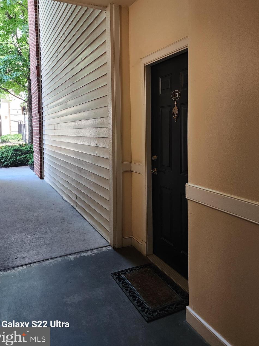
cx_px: 139
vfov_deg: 62.9
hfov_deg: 49.7
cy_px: 139
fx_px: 279
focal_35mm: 28
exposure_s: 1/120
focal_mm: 6.4
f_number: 1.8
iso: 200
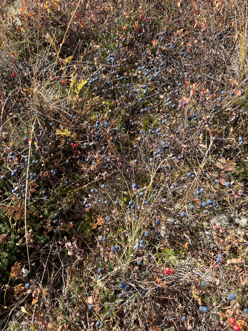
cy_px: 166
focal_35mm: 26
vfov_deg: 67.3
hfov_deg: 53.1
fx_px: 248
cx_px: 124
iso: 50
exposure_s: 1/949
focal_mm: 5.7
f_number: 1.5
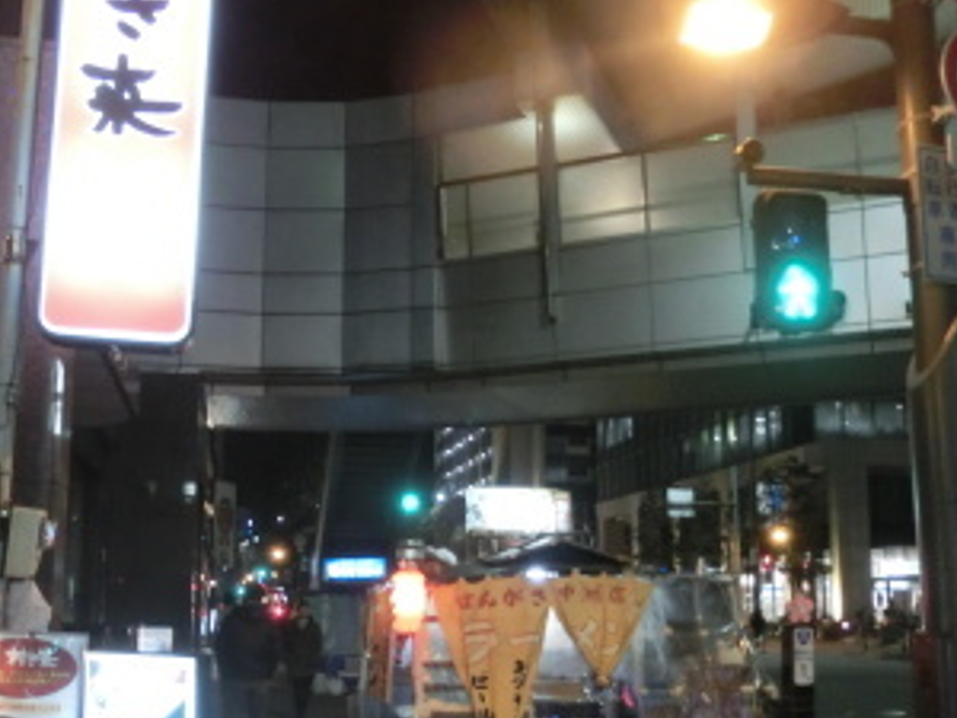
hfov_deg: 46.7
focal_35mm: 40
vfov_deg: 35.7
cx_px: 437
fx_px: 1106
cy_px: 452
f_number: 3
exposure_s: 1/25
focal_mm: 4.24
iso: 800
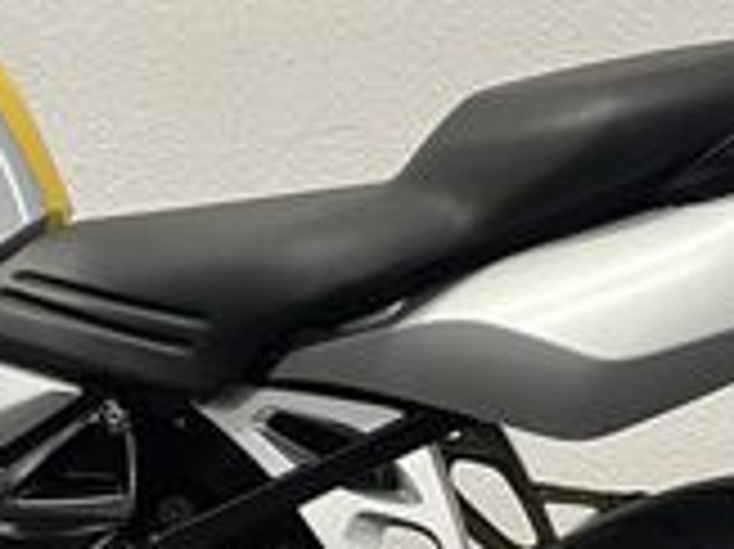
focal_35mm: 102
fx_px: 2161
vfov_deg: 14.4
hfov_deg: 18.9
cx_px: 77
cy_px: 472
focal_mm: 5.1
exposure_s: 1/50
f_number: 1.6
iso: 80
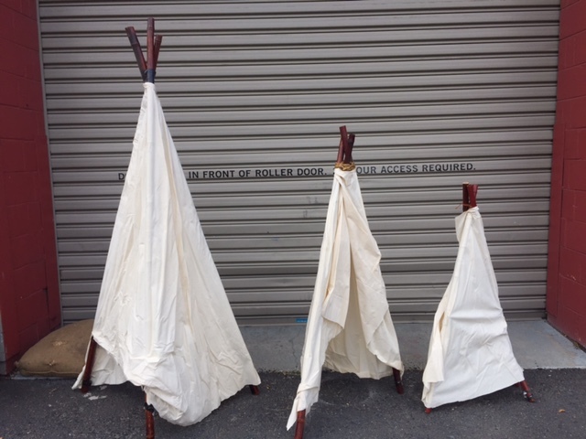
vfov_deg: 48.2
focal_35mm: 29
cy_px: 220
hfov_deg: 61.7
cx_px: 293
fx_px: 491
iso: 32
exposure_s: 1/732
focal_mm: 4.15
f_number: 2.2
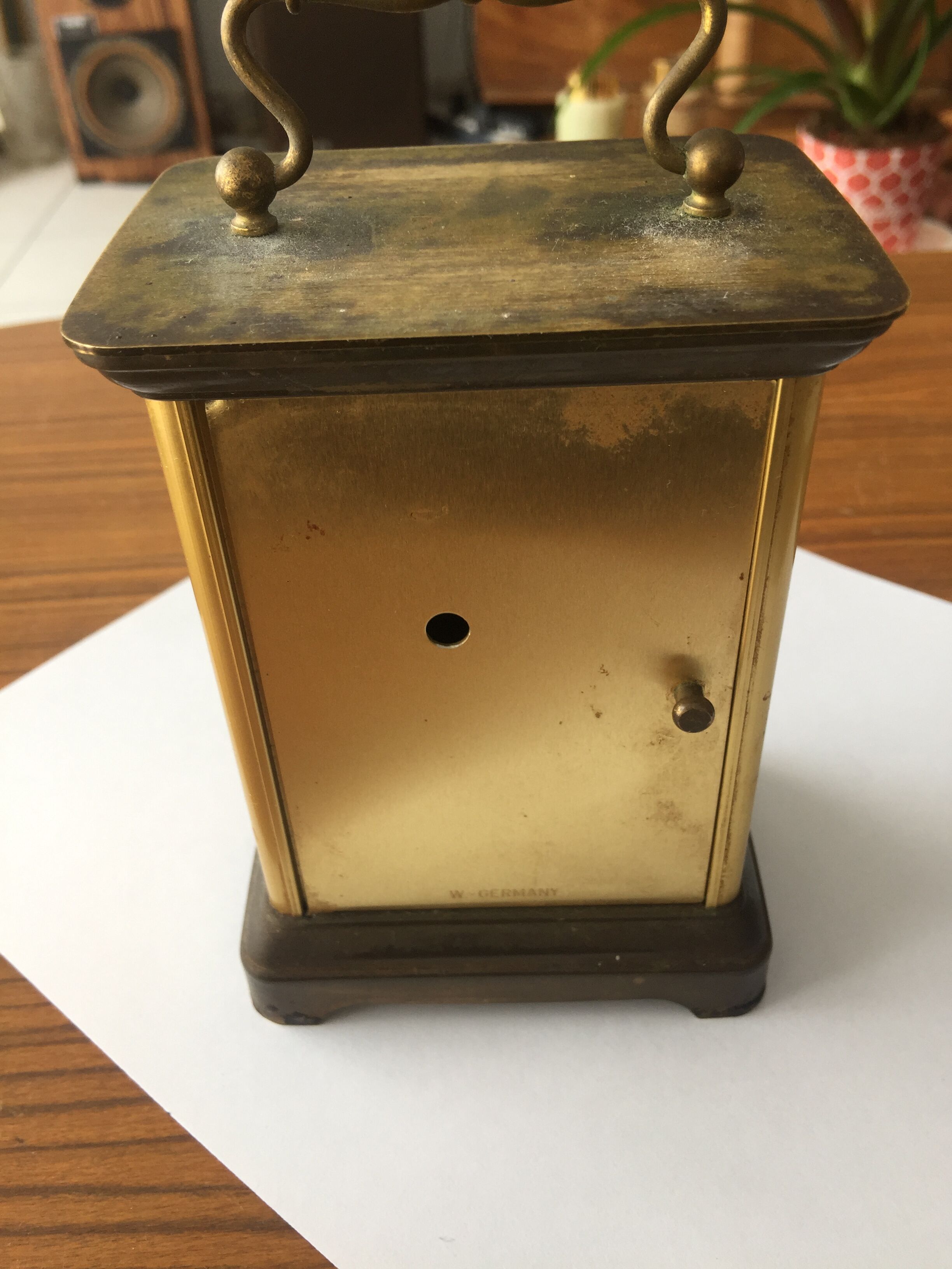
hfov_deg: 48.2
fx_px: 1063
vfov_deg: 61.7
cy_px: 634
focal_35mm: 29
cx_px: 476
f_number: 2.2
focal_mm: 4.15
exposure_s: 1/100
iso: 40
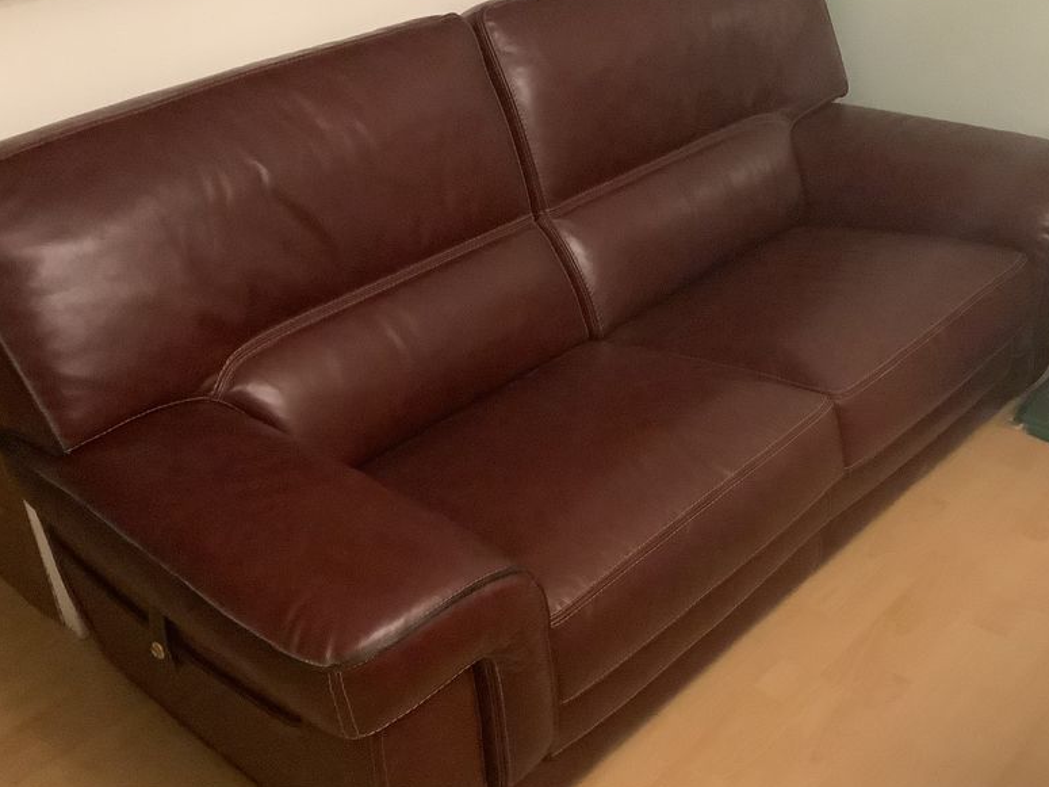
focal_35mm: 40
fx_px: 1212
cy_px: 401
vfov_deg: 35.9
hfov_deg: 46.8
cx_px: 566
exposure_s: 1/17
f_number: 2.4
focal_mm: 3.3
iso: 800
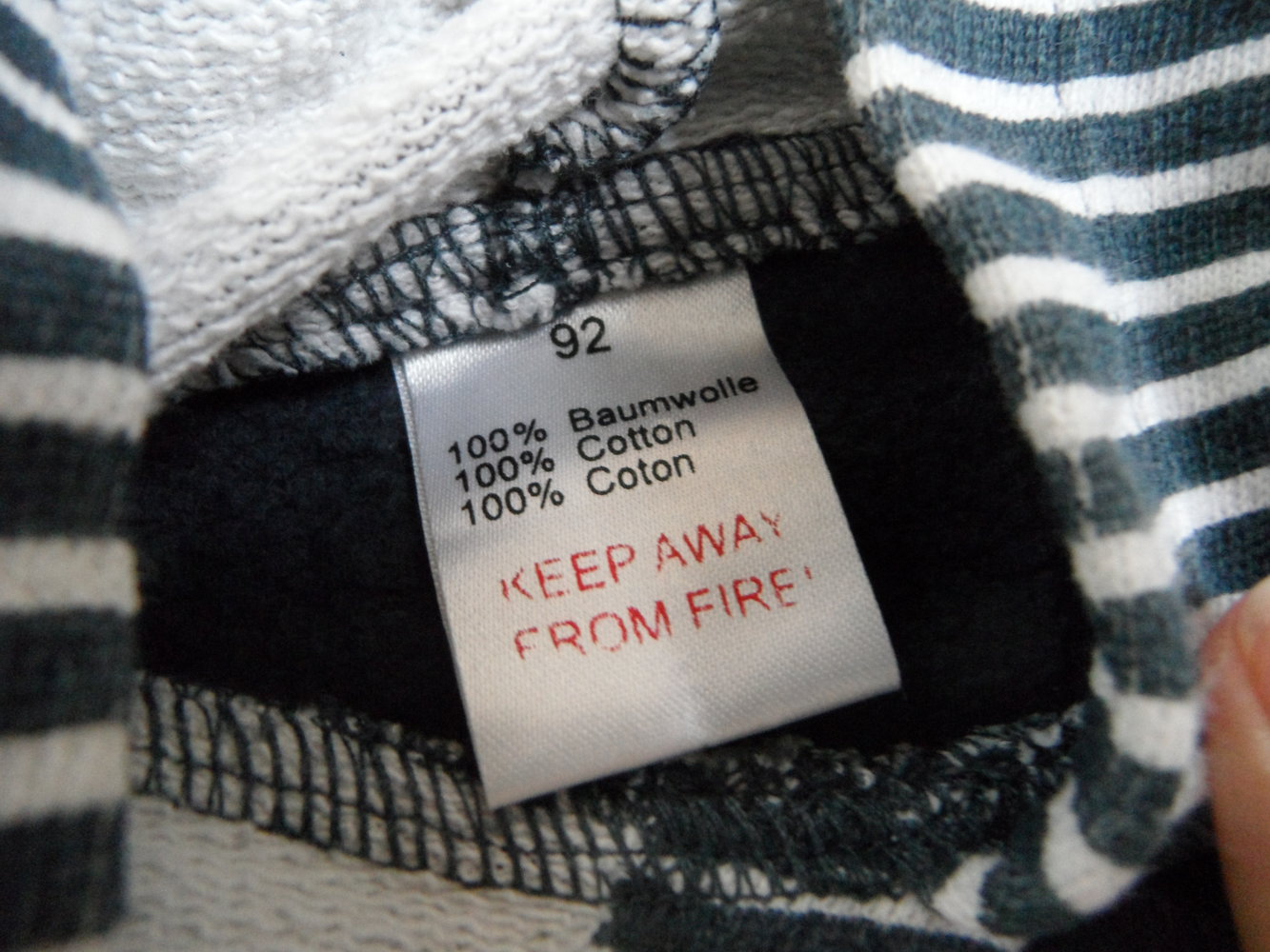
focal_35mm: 24
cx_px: 635
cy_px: 476
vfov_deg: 56.8
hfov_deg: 71.6
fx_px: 881
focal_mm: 4.1
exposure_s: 1/30
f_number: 2.9
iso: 320
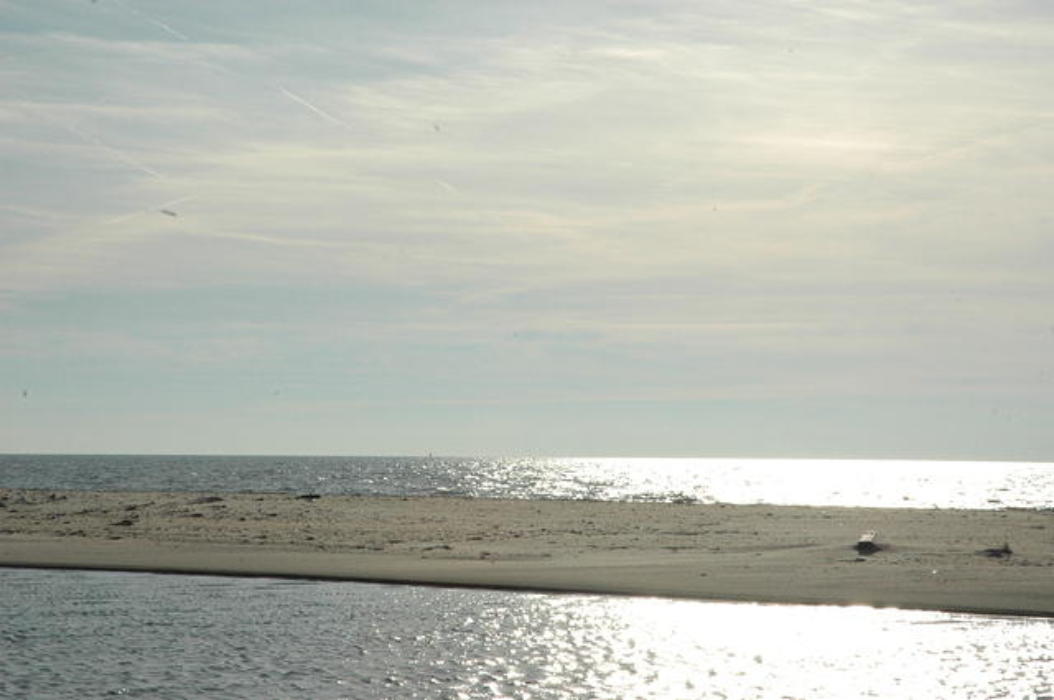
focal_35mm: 105
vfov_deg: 13.0
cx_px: 527
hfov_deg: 19.5
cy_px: 350
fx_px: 3070
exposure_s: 1/1600
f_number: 20
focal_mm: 70
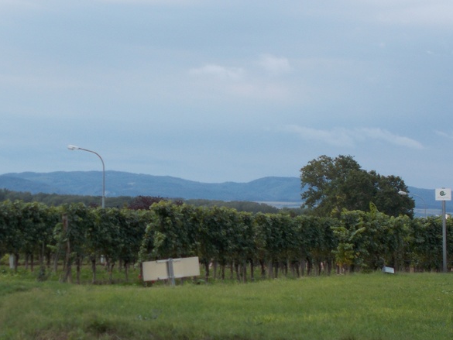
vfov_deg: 11.3
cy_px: 143
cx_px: 152
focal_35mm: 131
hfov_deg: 15.0
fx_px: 1715
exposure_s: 1/200
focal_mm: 13.5
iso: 80
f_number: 5.8
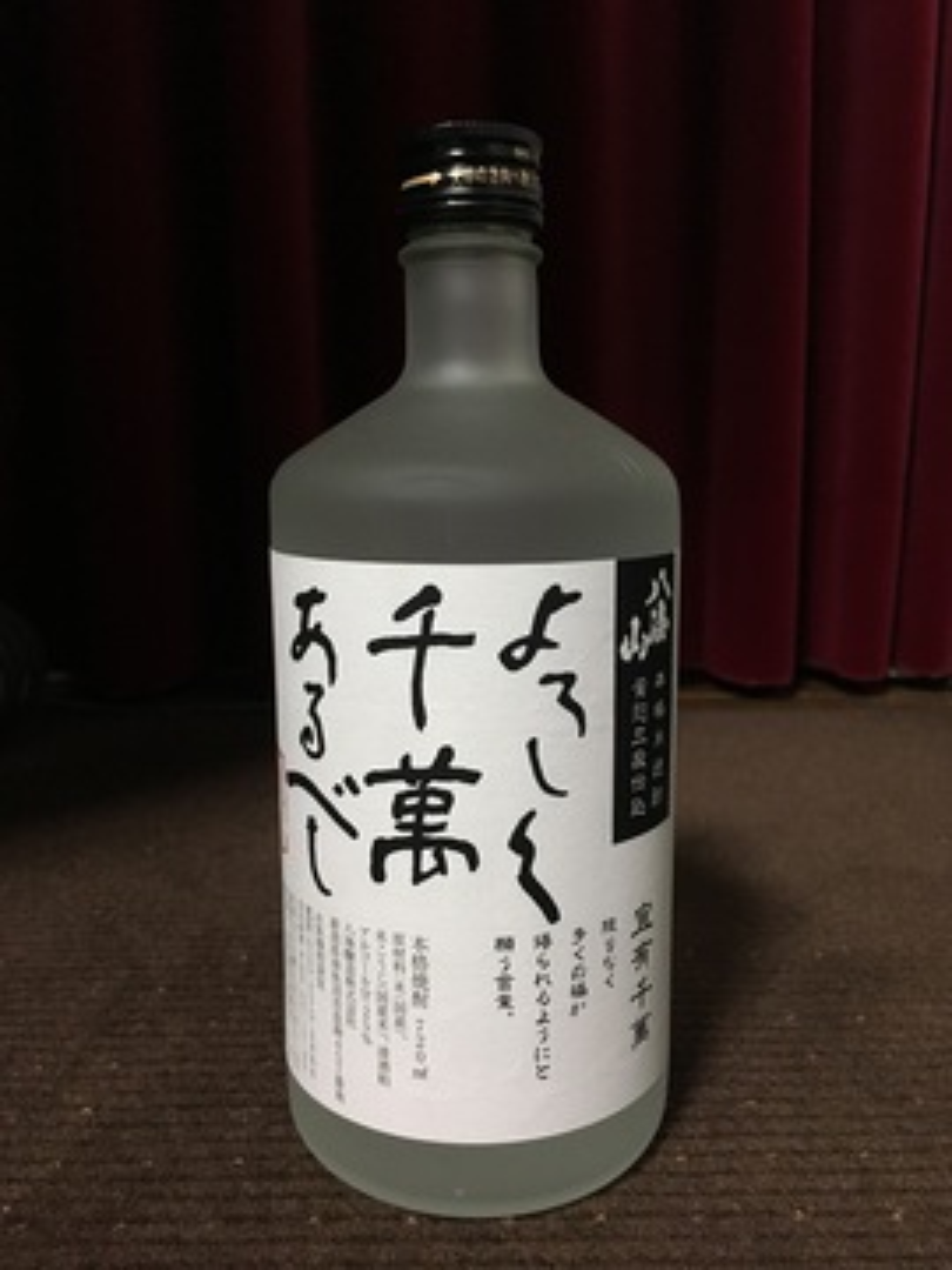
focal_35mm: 29
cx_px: 476
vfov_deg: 61.7
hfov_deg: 48.2
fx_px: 1063
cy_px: 635
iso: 200
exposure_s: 1/20
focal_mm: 4.15
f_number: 2.2
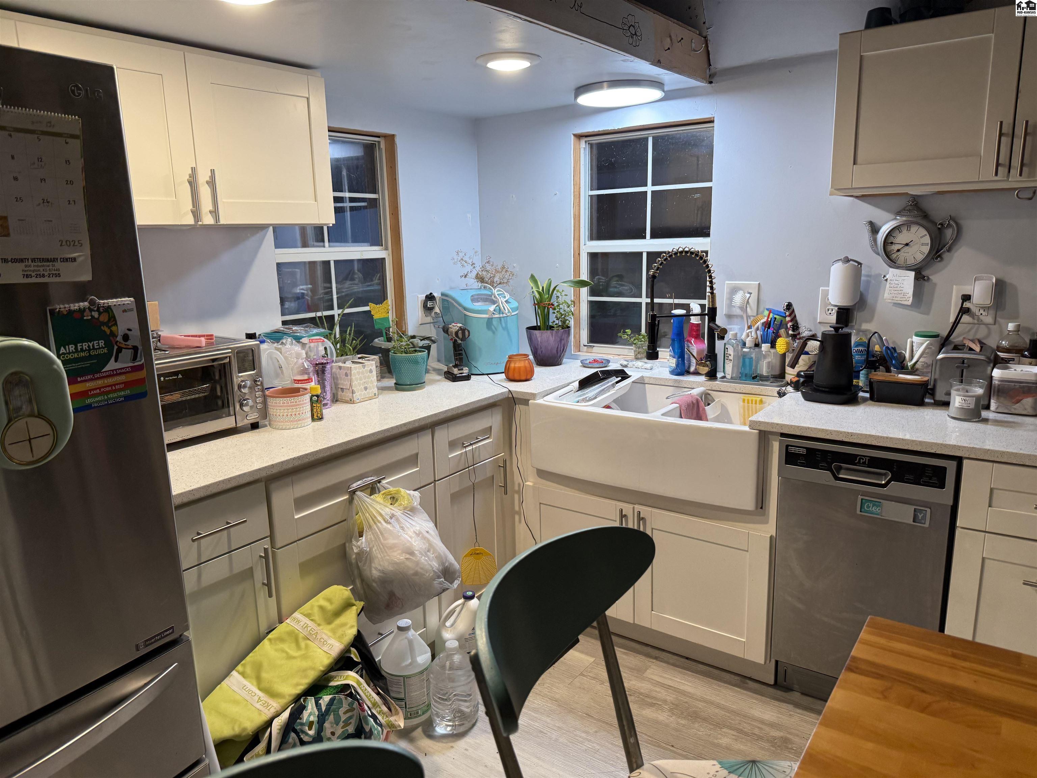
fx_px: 719
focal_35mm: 24
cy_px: 389
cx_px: 518
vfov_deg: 56.8
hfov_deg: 71.6
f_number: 1.78
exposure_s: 1/120
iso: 160
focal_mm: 6.76
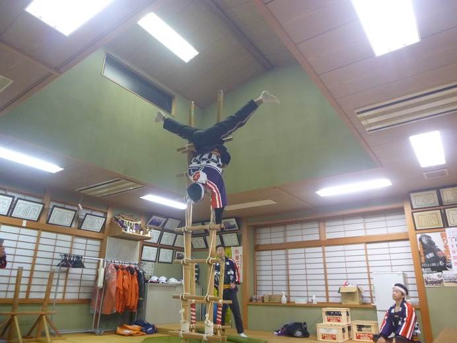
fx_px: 330
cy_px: 172
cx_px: 228
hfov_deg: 69.4
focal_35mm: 25
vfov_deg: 54.9
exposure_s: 1/10
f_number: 3.9
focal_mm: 4.5
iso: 400
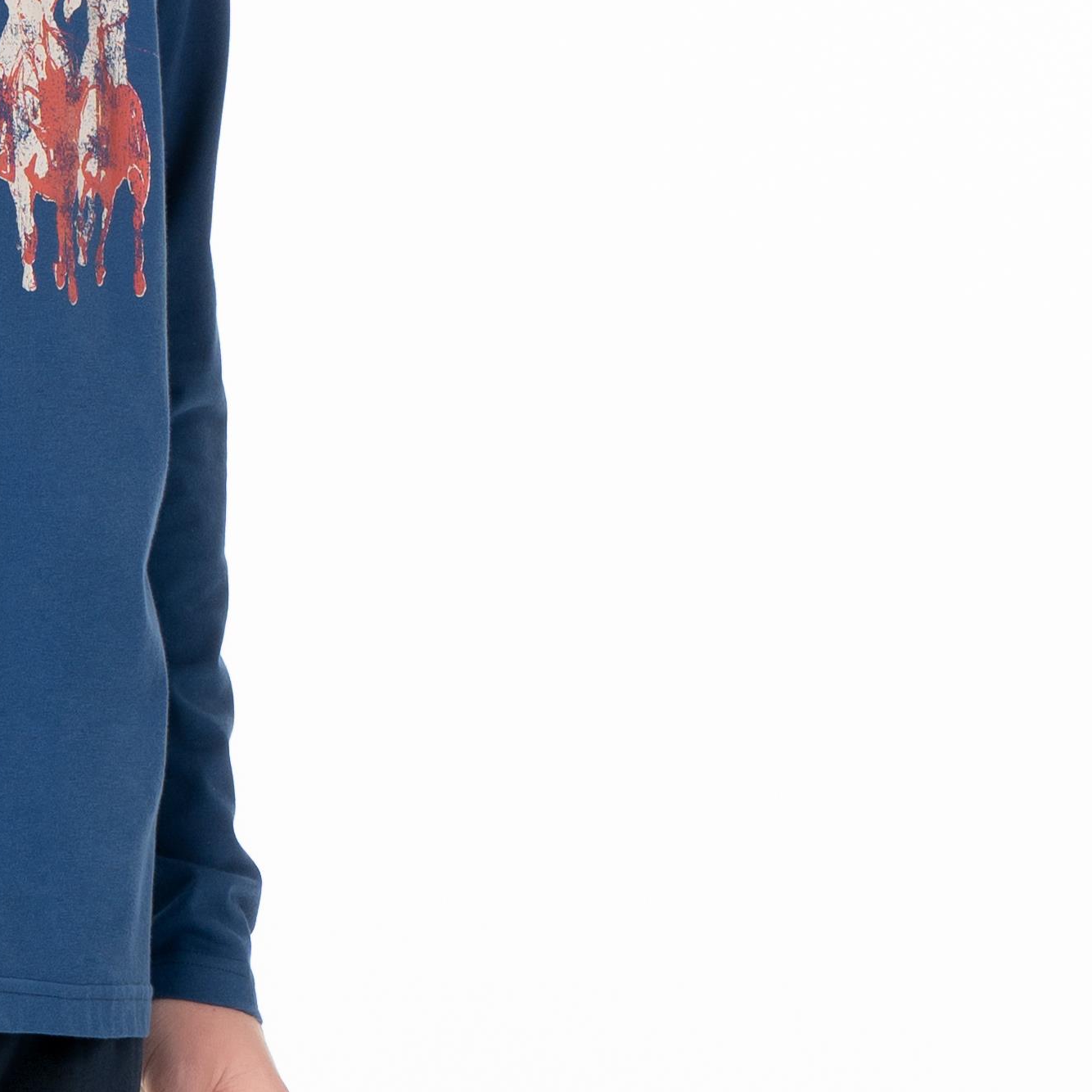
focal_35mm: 183
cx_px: -482
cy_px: 989
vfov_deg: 9.5
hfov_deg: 9.3
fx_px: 6531
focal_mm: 41
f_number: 8
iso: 200
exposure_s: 1/160
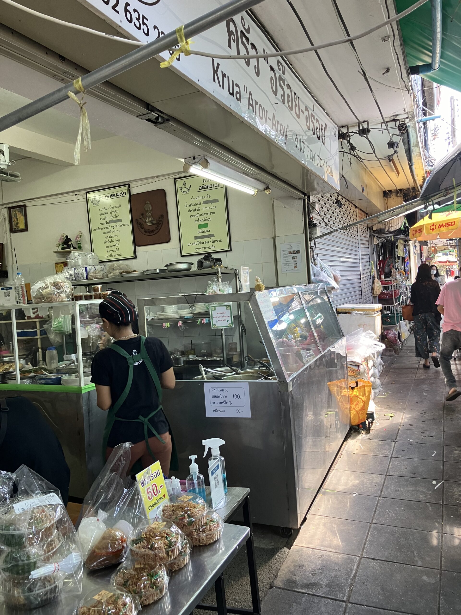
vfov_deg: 63.4
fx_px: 497
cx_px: 230
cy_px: 308
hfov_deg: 49.7
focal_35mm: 28
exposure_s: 1/50
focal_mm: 3.99
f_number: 1.8
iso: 64
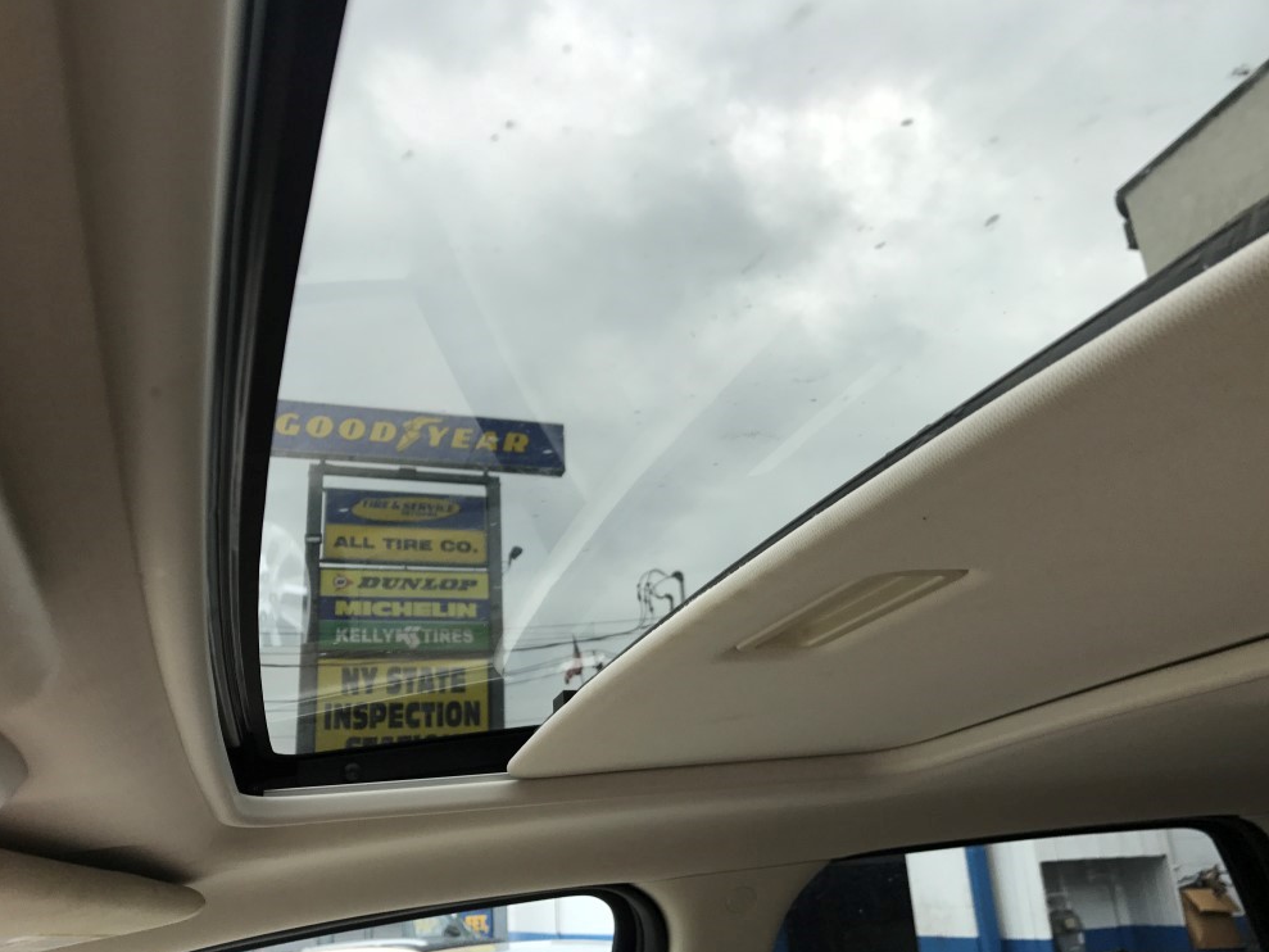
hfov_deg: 61.6
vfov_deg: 48.2
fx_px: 1063
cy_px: 489
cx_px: 654
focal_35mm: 29
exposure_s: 1/273
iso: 20
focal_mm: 3.99
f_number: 1.8
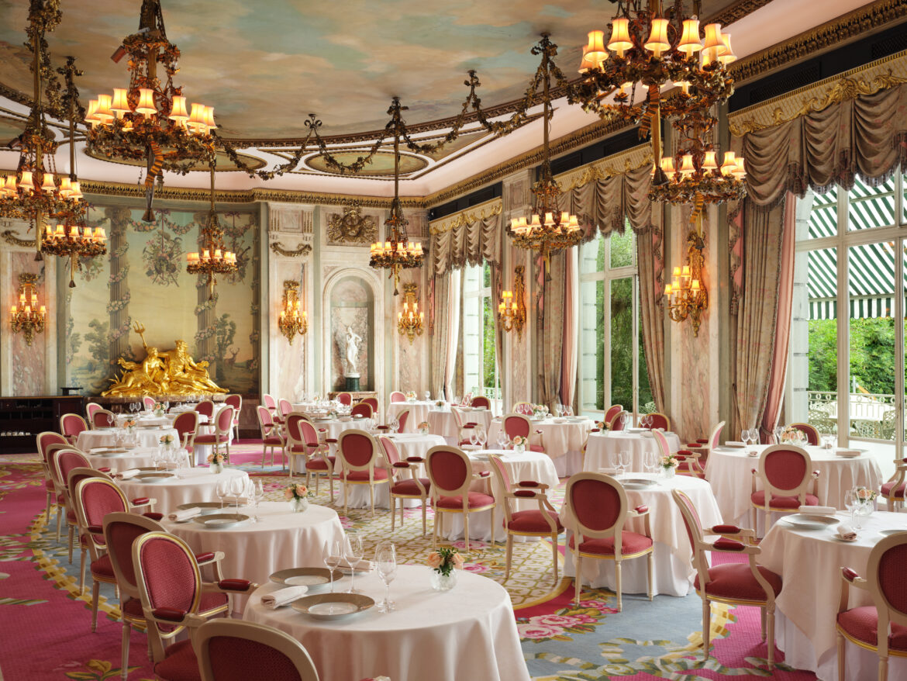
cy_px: 340
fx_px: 943
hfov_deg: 51.3
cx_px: 454
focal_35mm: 36
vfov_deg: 39.7
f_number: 11
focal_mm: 45
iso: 250
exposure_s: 1/125
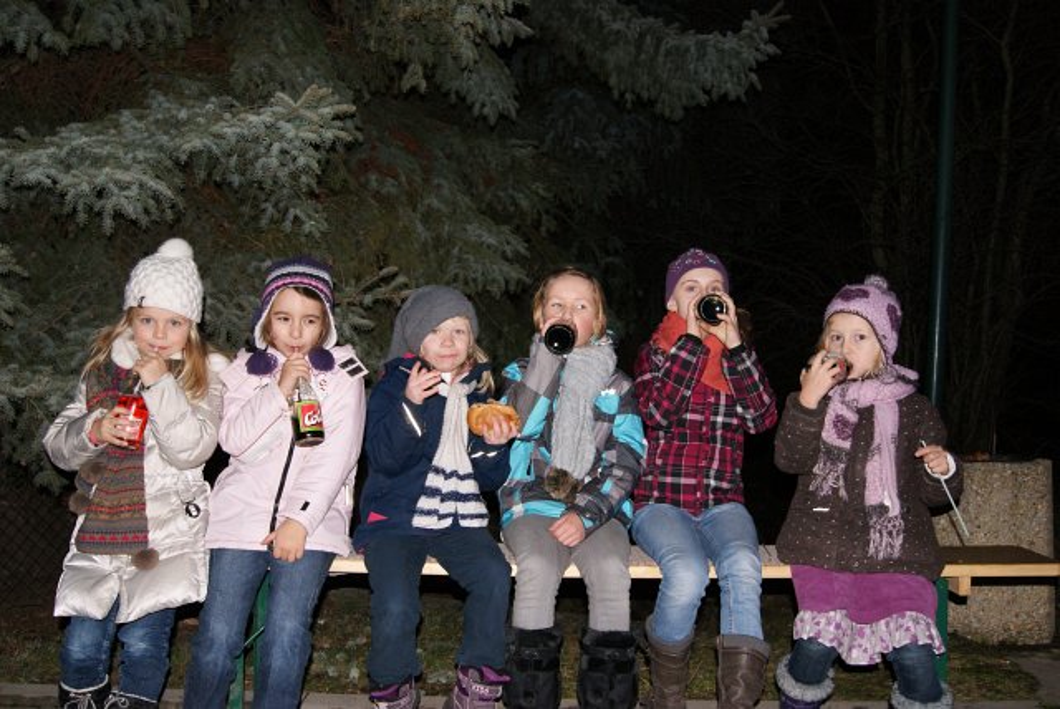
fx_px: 1061
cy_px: 354
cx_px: 530
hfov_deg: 53.1
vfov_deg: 36.9
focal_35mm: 36
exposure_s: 1/60
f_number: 5.6
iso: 400
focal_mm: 24
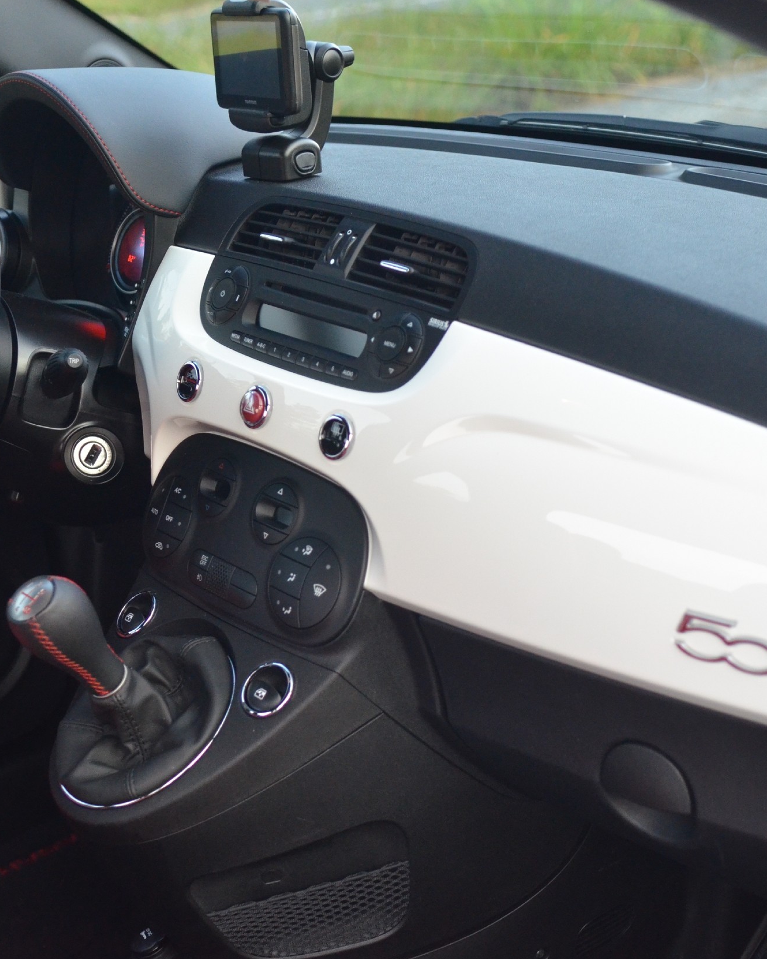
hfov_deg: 25.4
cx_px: 370
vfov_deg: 31.5
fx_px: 1703
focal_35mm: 60
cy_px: 482
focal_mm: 28
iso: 1600
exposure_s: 1/200
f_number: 2.8
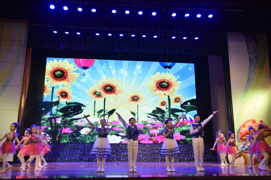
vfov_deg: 40.0
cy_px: 90
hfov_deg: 57.2
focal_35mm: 33
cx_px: 136
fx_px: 248
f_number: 4.5
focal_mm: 22
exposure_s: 1/125
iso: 800
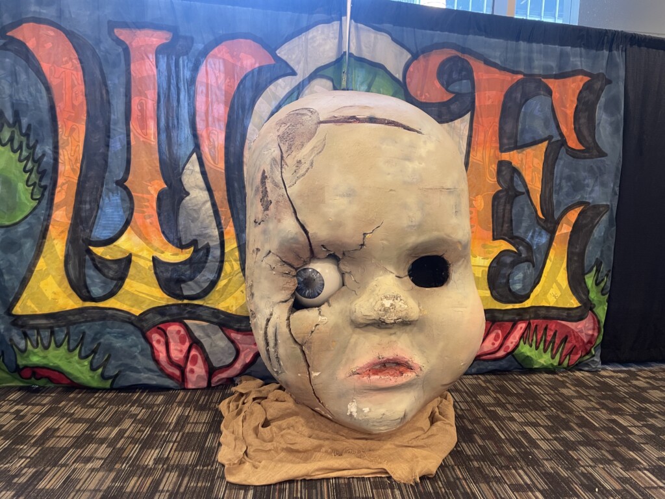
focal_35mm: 26
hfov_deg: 67.3
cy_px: 250
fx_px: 499
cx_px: 332
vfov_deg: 53.1
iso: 200
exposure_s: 1/60
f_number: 1.6
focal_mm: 4.2
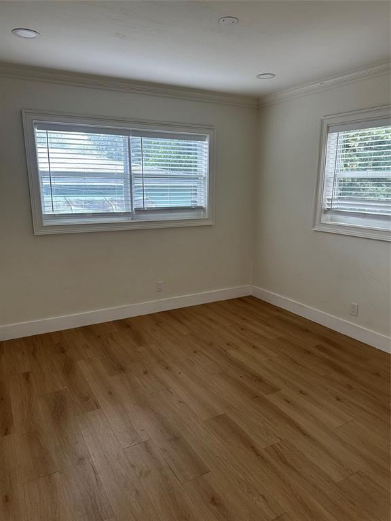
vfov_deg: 71.6
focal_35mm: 24
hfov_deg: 56.8
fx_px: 361
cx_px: 196
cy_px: 260
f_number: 1.78
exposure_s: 1/120
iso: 160
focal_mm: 6.86
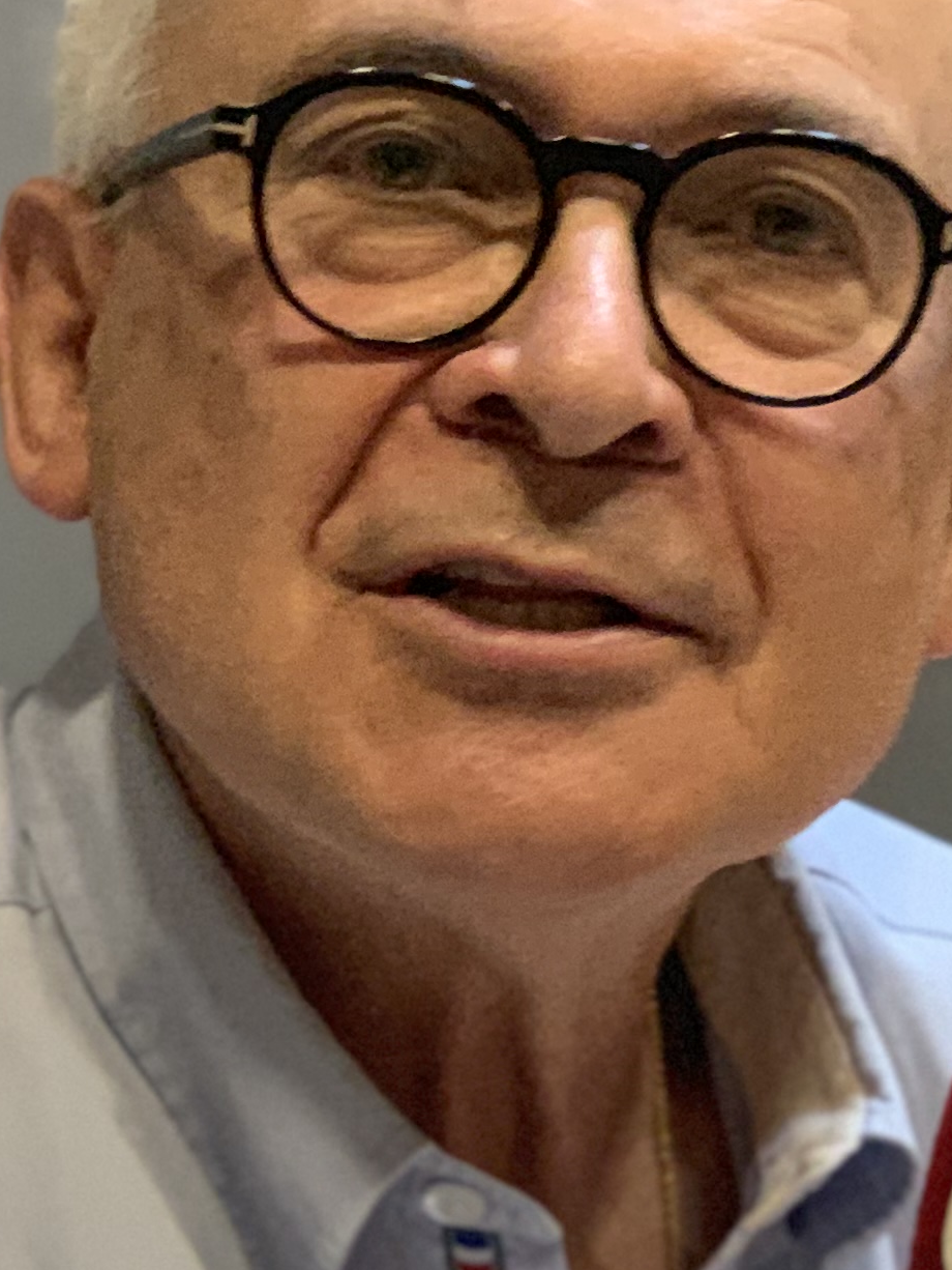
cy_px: 1034
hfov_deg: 8.7
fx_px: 6268
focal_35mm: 171
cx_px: 748
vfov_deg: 11.5
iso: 250
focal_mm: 6
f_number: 2.4
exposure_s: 1/50
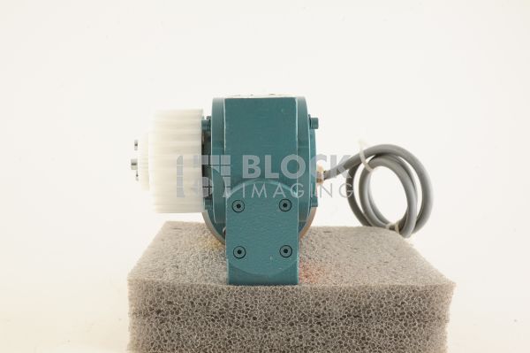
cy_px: 176
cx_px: 265
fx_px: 735
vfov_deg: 26.9
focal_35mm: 50
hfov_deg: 39.6
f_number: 13
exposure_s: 1/160
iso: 1600
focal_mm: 50
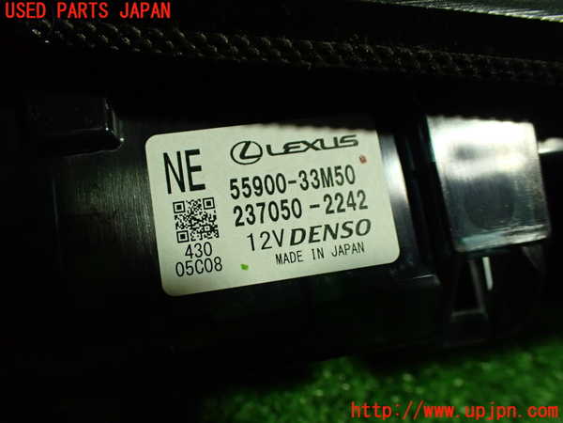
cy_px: 212
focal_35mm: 30
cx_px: 282
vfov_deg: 46.8
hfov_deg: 60.0
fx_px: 488
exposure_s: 1/125
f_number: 2.3
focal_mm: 5.4
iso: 500
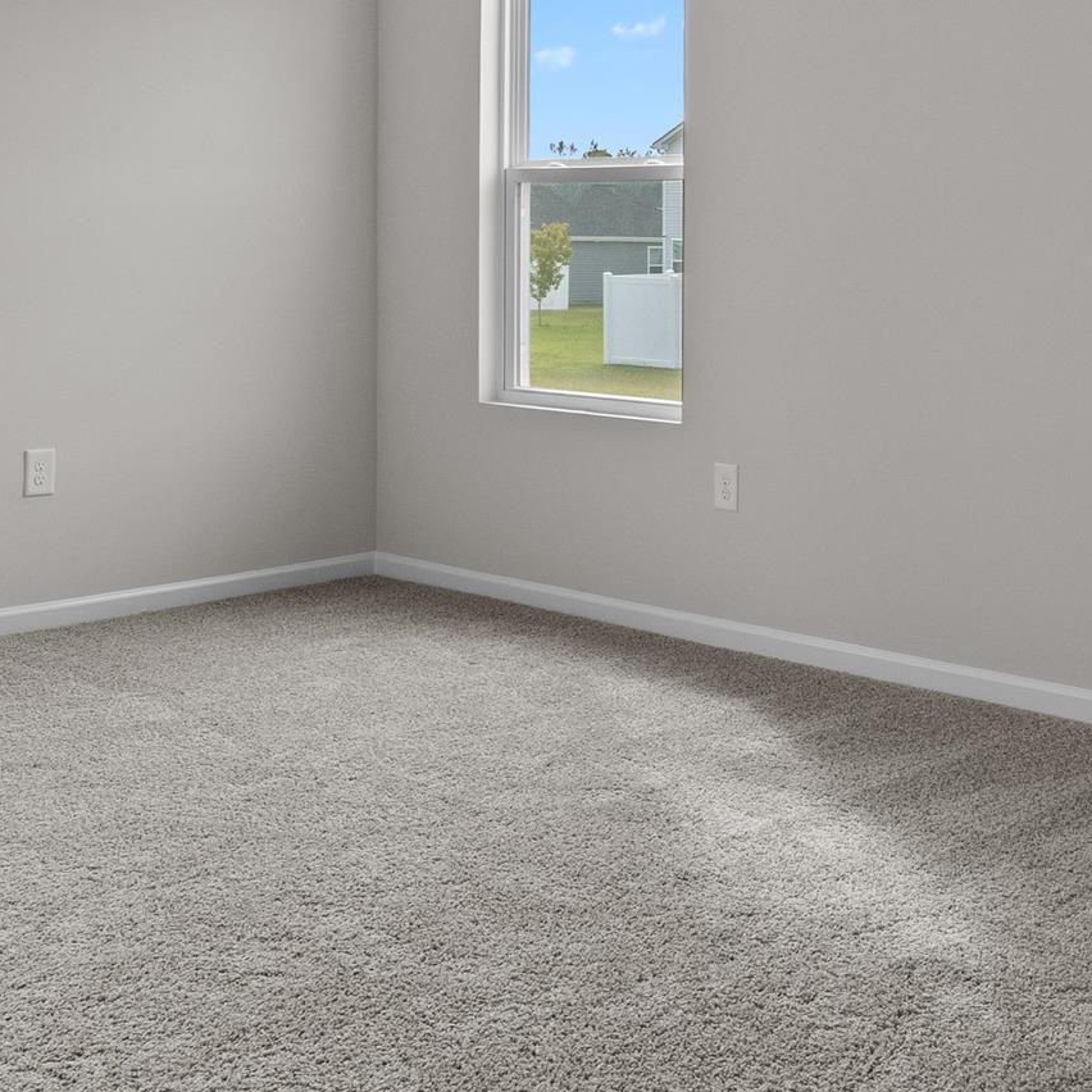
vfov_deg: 33.6
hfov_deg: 34.1
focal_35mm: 49
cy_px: 215
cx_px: 787
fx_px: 1749
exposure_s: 1/15
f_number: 8
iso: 800
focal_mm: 16
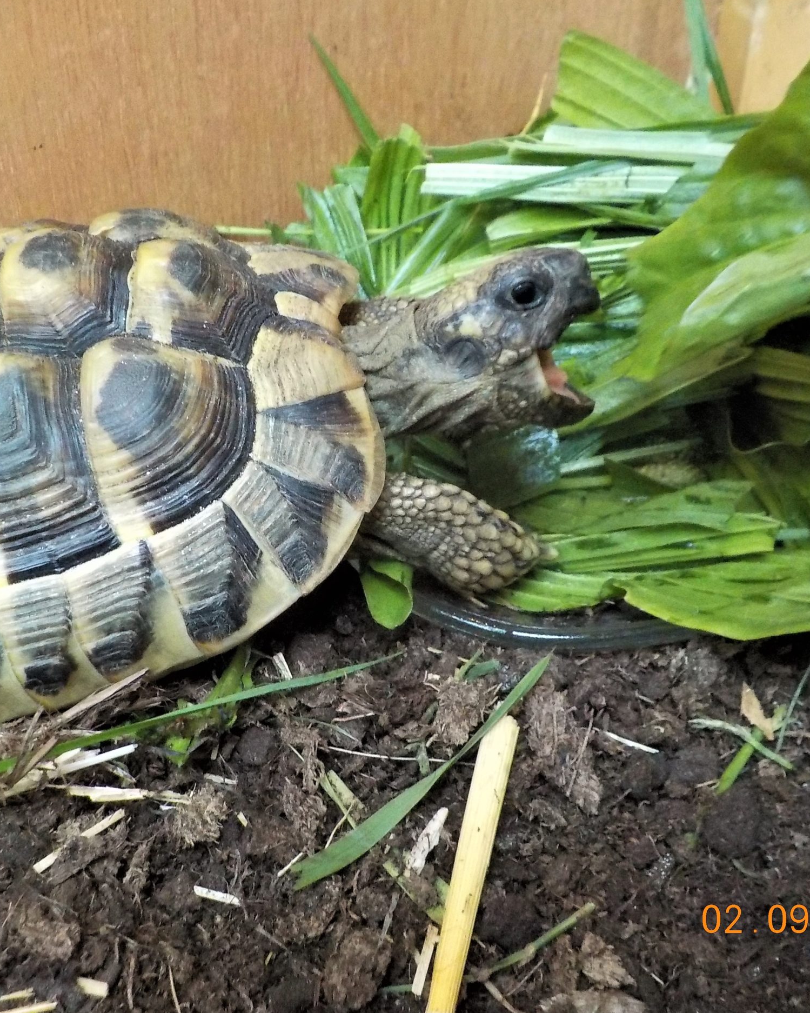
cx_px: 287
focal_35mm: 40
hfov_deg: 37.0
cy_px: 507
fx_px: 1199
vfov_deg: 45.8
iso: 800
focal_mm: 4.1
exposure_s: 1/30
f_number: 3.3
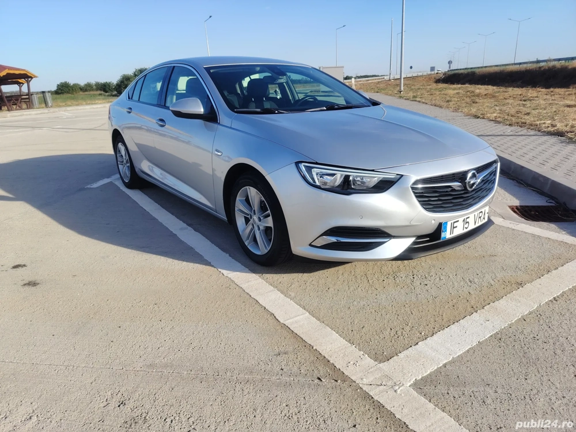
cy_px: 216
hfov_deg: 71.6
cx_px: 288
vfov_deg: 56.8
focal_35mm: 24
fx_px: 399
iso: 100
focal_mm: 5.25
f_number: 1.75
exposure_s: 1/577
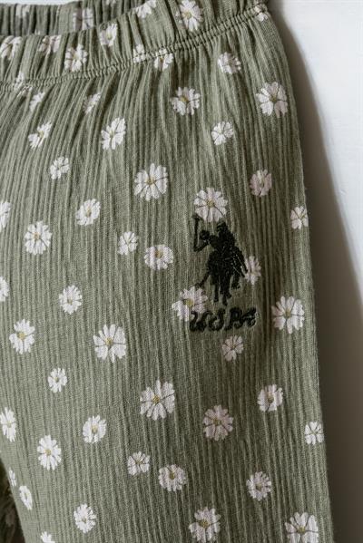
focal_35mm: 75
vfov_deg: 27.0
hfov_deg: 18.2
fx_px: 1133
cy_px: 272
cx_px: 182
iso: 160
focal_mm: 50
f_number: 11
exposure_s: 1/125
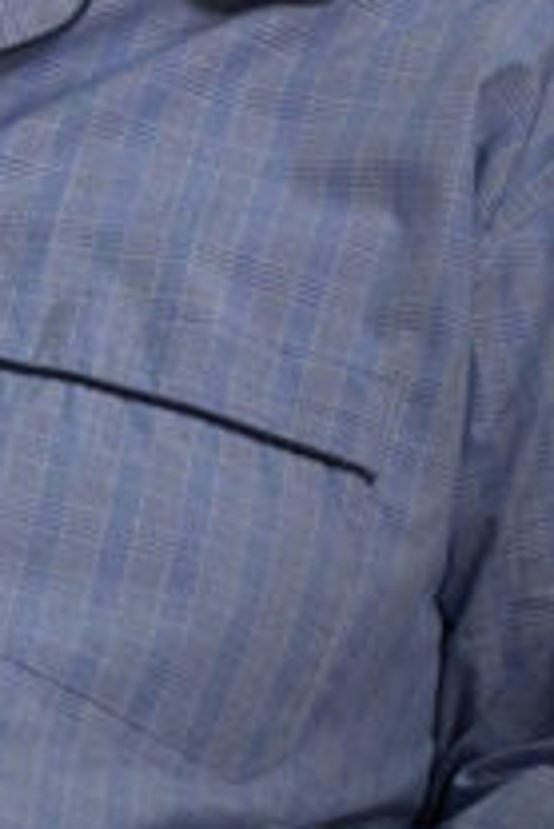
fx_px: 19955
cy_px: 506
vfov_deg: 2.4
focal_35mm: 866
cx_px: -403
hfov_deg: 1.6
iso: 8000
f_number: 5.6
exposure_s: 1/160
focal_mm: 200
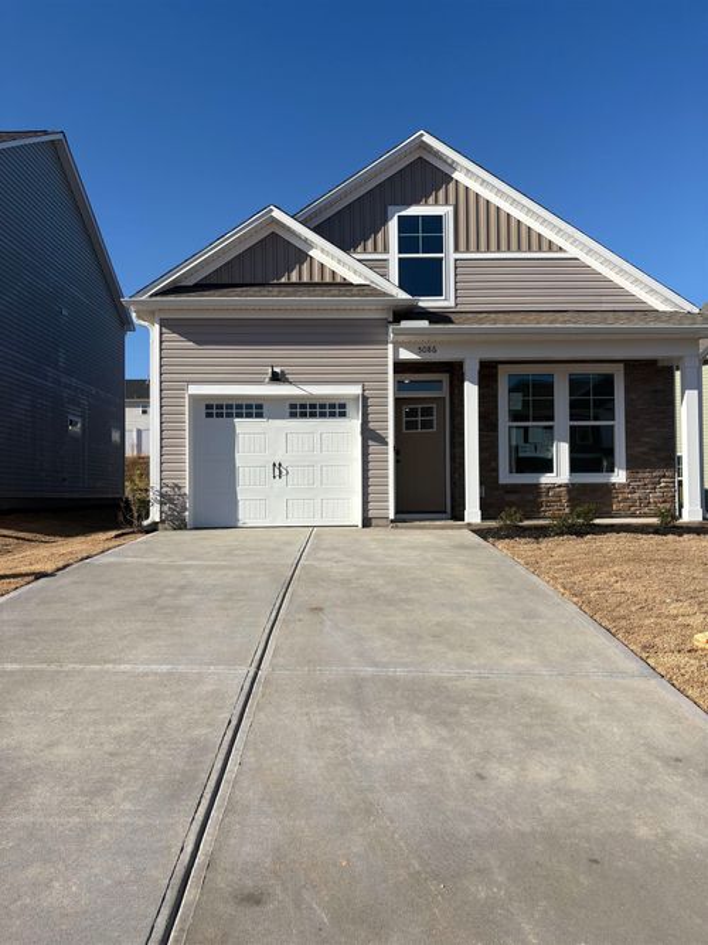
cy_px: 472
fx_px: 709
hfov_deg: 53.0
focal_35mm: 26
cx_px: 354
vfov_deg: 67.3
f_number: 1.6
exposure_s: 1/4065
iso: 50
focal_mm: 5.96
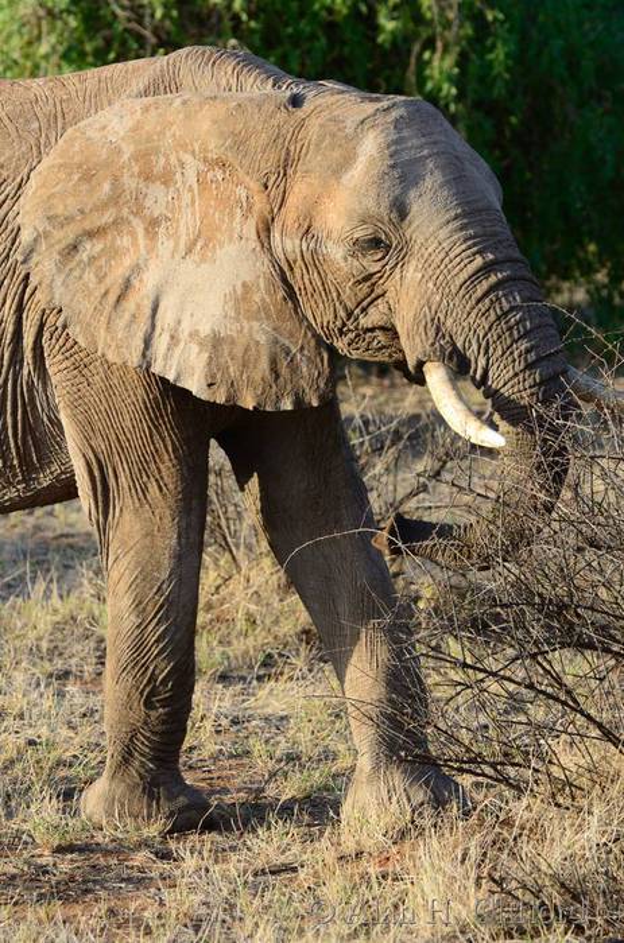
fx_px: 6862
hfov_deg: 5.2
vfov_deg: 7.9
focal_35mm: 262
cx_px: 312
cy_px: 472
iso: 250
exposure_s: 1/400
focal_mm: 175
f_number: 5
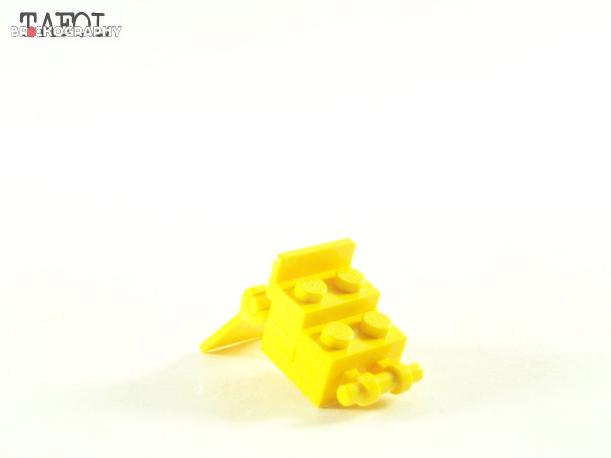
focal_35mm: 67
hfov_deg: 29.0
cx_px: 306
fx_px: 1183
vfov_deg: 21.9
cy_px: 229
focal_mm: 11.1
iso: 400
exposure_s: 1/60
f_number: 3.2
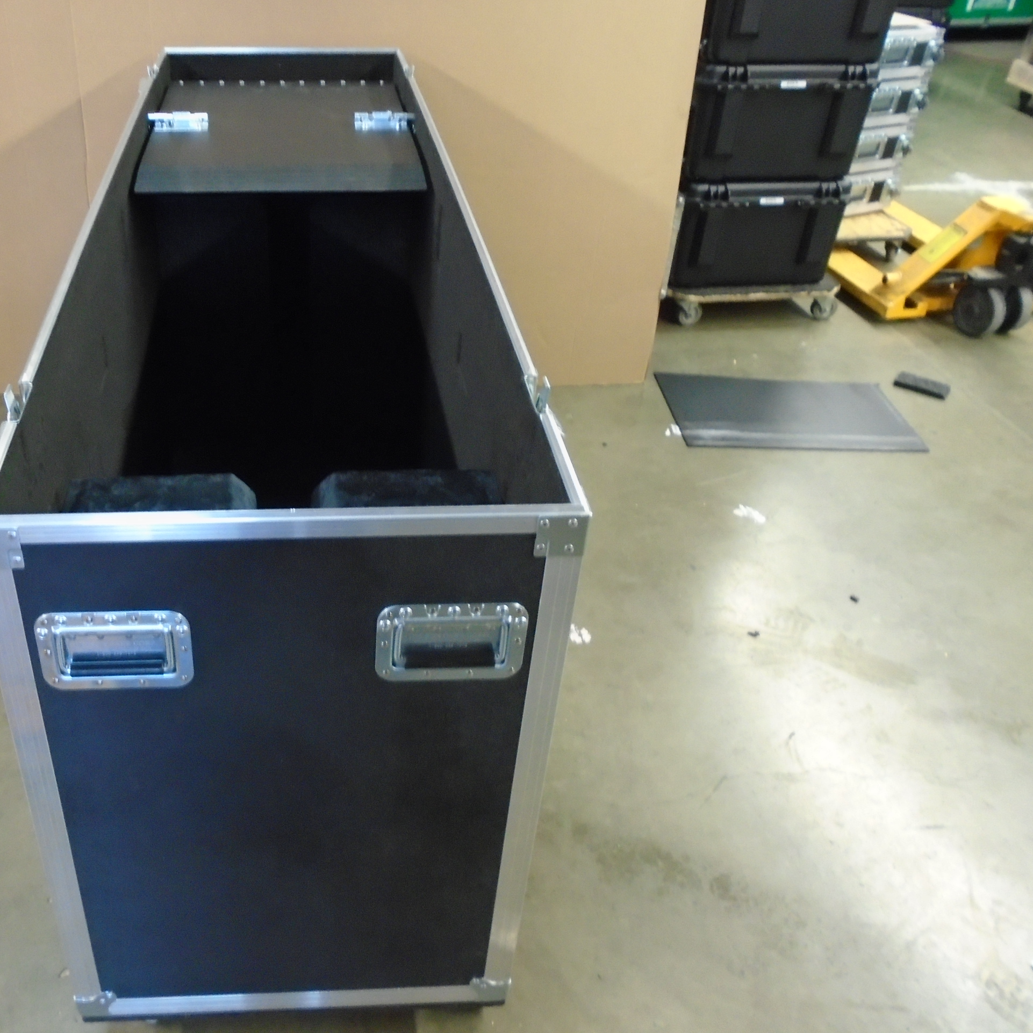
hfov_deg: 51.6
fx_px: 1047
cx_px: 348
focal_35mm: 31
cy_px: 513
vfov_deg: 52.5
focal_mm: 4.6
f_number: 3.2
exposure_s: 1/5
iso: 400
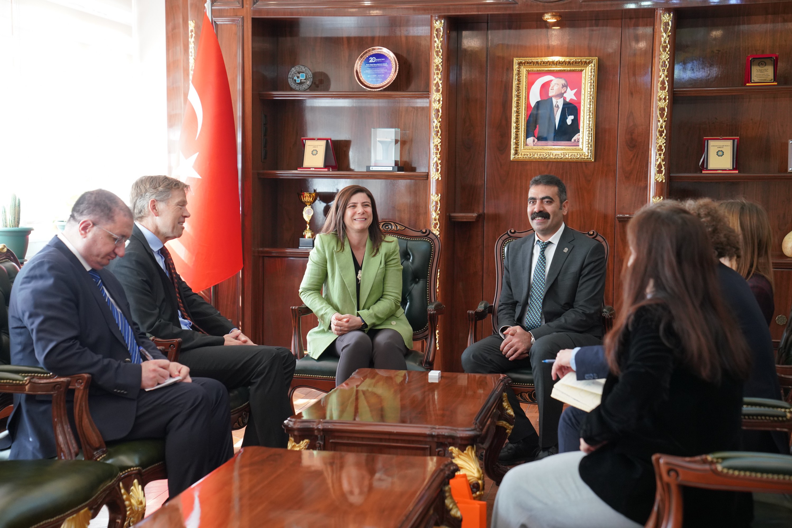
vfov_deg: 23.4
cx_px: 396
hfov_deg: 34.5
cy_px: 264
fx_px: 1276
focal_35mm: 58
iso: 2000
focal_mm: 58
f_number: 4
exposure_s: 1/160
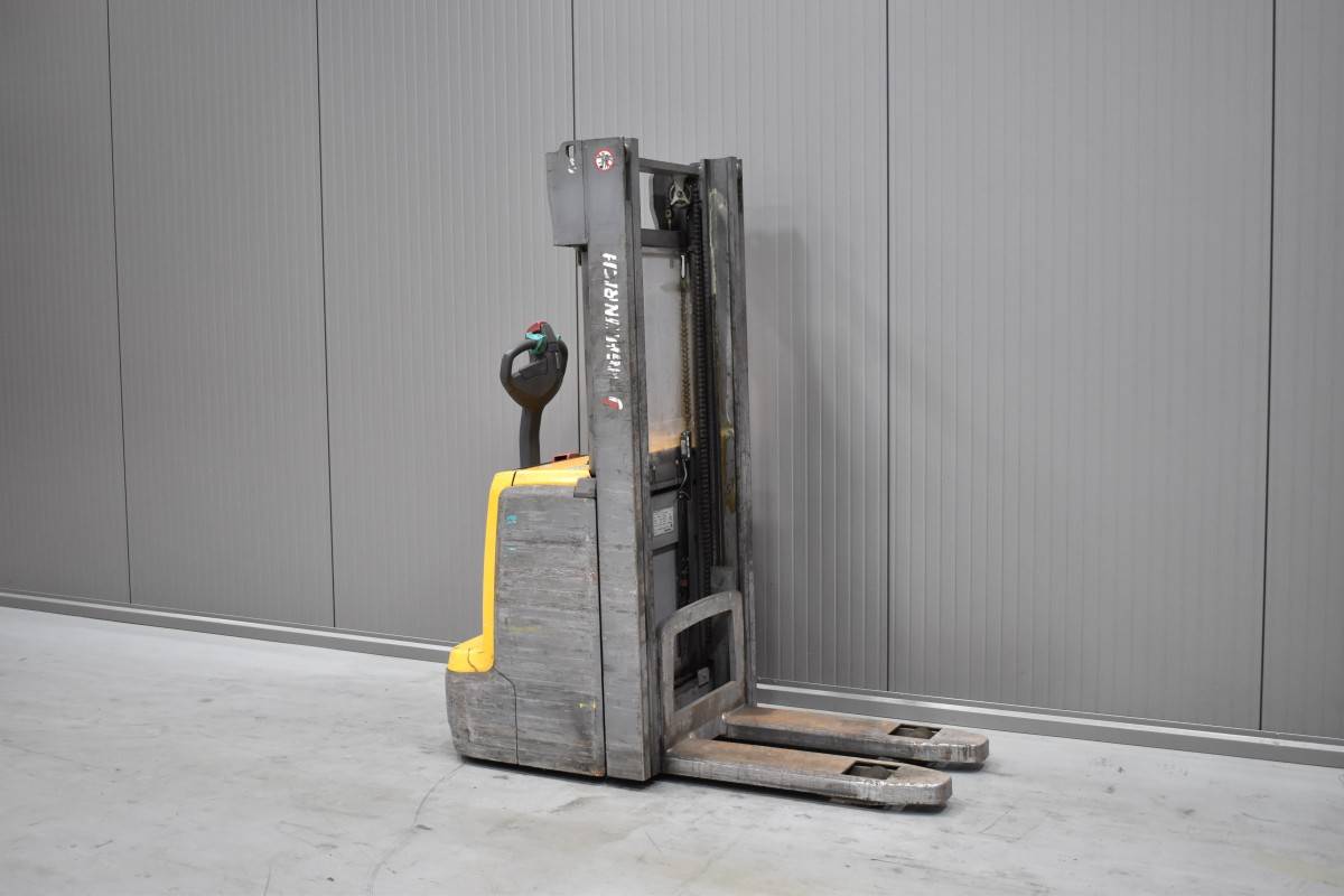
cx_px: 672
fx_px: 1456
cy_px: 448
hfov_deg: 49.6
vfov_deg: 34.2
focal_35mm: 39
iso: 1250
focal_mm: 26
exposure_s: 1/50
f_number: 4
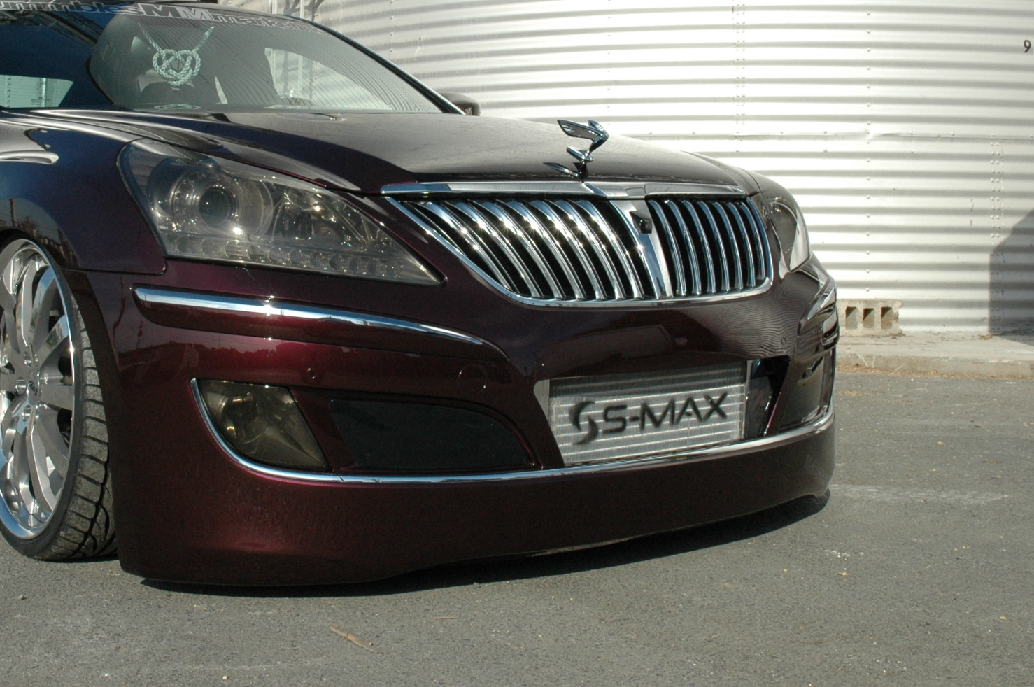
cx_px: 312
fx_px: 1435
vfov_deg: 26.7
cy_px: 212
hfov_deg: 39.0
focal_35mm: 50
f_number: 11
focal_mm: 22
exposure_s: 1/500
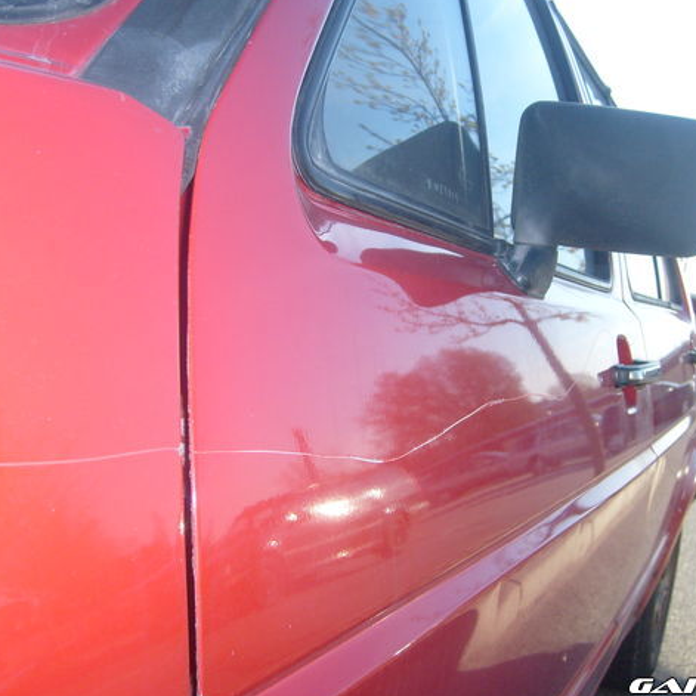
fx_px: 955
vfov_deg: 40.0
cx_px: 409
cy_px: 346
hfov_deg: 39.9
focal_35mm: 42
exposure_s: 1/500
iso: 100
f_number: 2.8
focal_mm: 5.8
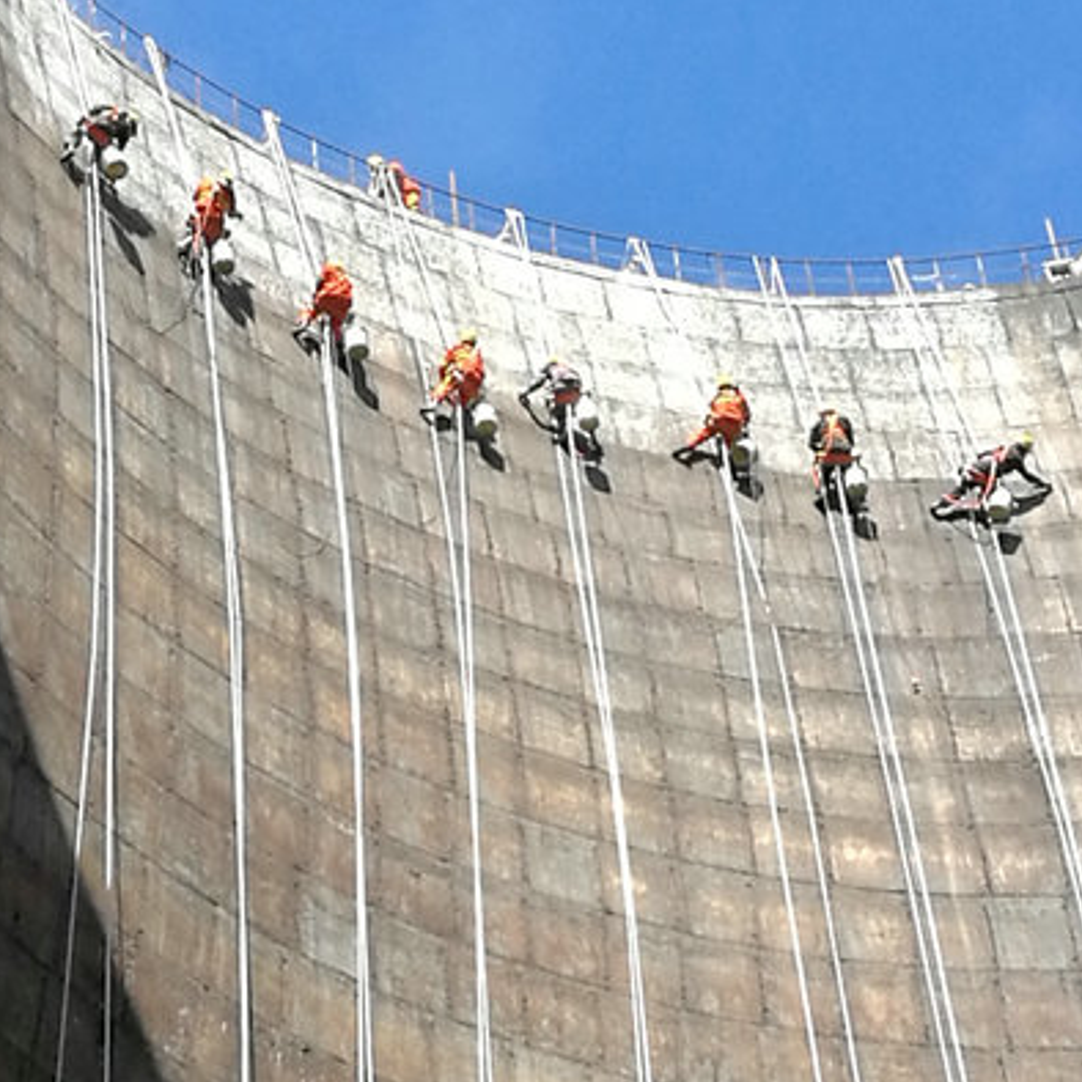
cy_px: 806
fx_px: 5092
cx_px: 577
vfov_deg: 12.1
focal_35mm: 144
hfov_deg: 12.1
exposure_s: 1/455
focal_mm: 4.5
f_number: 2.2
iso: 50
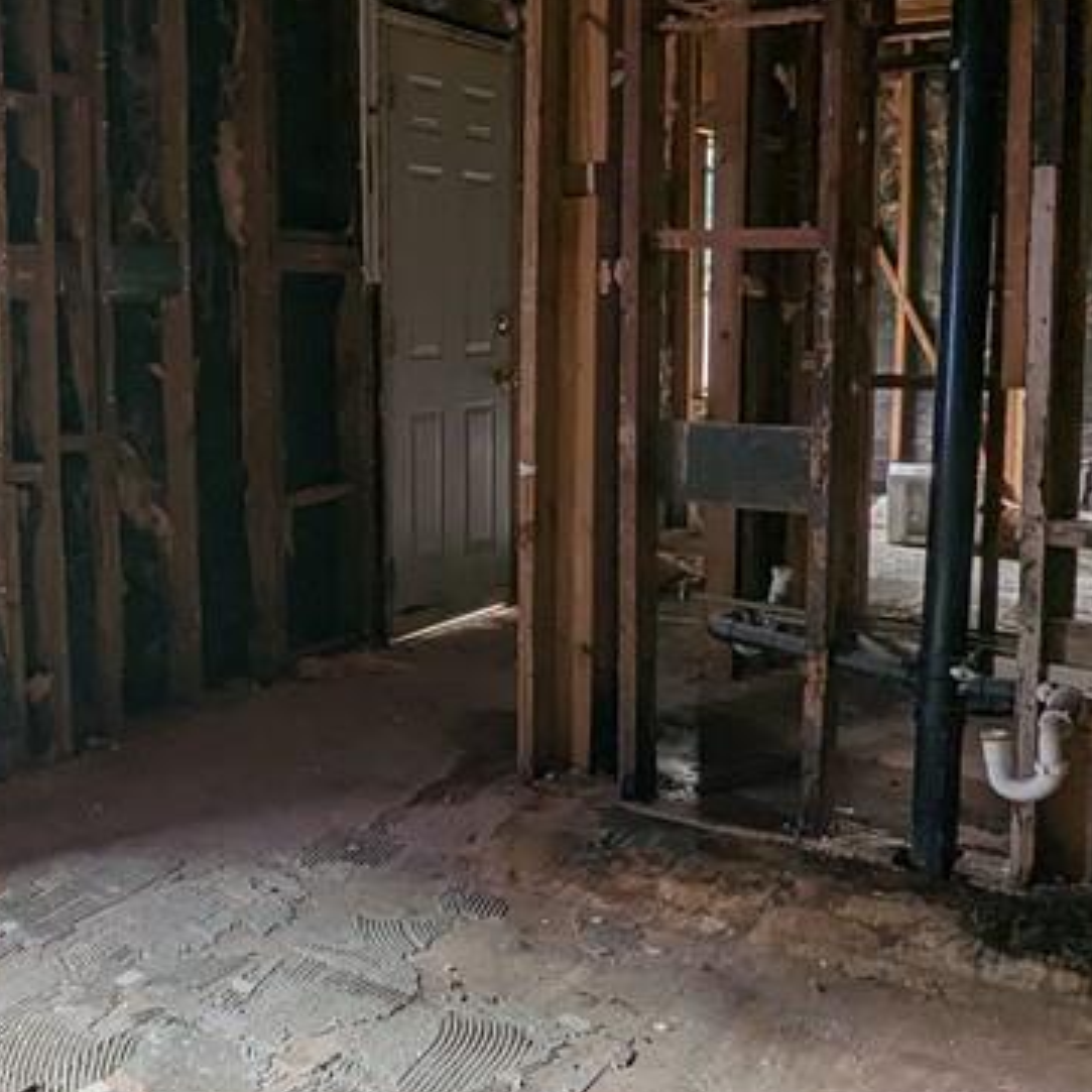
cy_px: 411
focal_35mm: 40
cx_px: 244
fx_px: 1428
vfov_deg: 41.6
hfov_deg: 40.4
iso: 72
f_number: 2.2
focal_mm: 2.35
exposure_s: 1/54.8
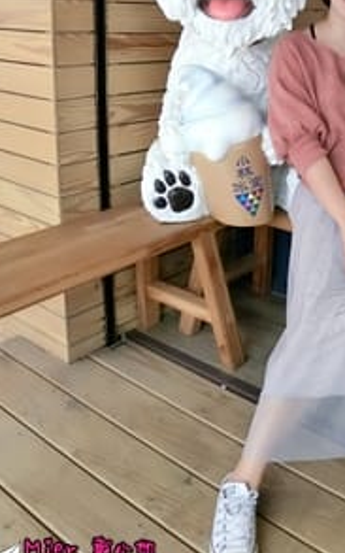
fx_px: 572
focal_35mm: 38
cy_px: 125
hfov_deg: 31.7
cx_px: 323
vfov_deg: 49.1
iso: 320
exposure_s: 1/40
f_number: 2.8
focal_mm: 4.58
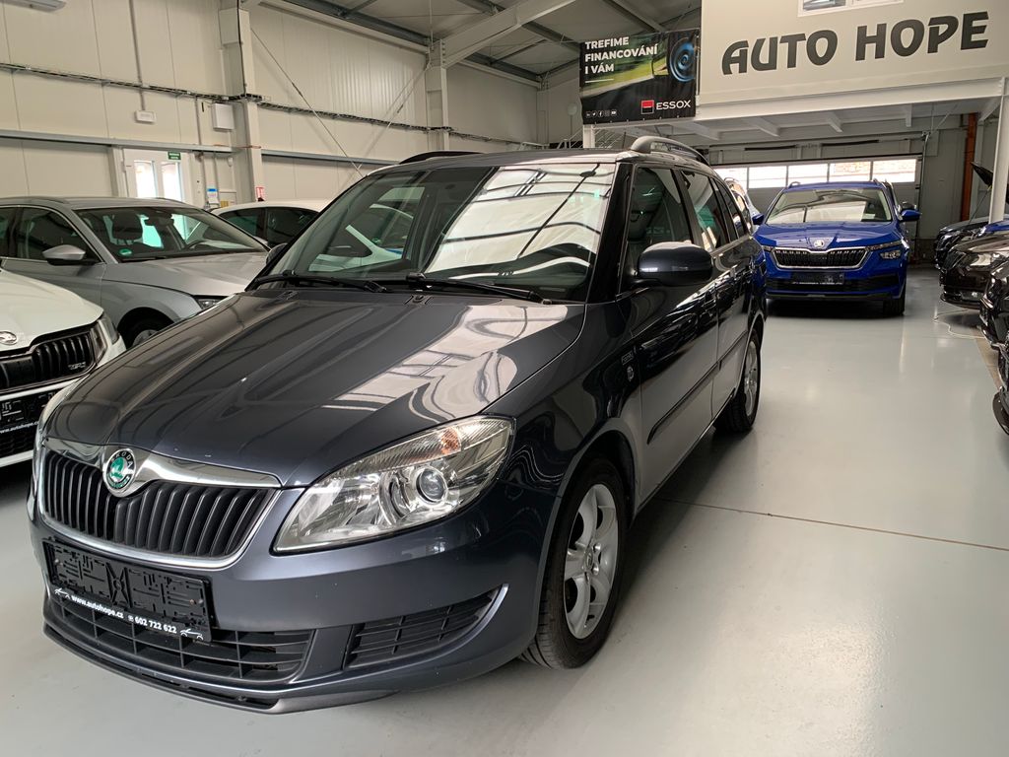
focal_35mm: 26
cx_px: 504
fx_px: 758
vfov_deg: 53.1
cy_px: 378
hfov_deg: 67.3
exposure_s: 1/60
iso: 100
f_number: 1.8
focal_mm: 4.25
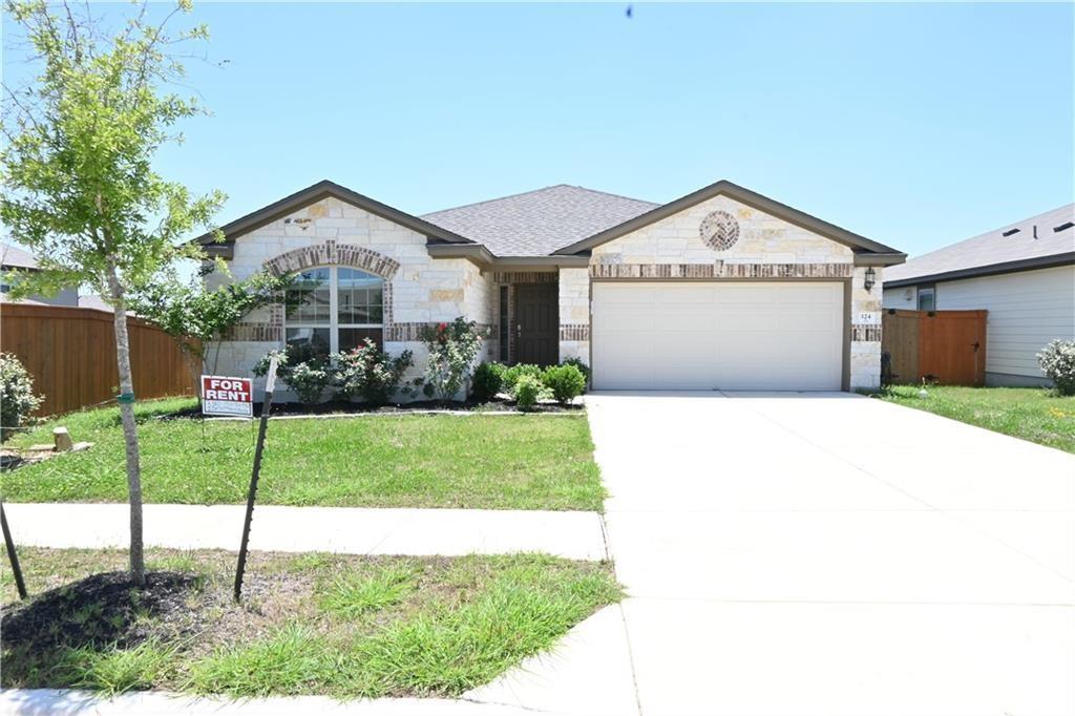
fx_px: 716
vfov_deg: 53.1
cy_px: 358
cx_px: 538
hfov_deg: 73.8
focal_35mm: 24
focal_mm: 16
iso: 100
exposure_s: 1/25
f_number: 20
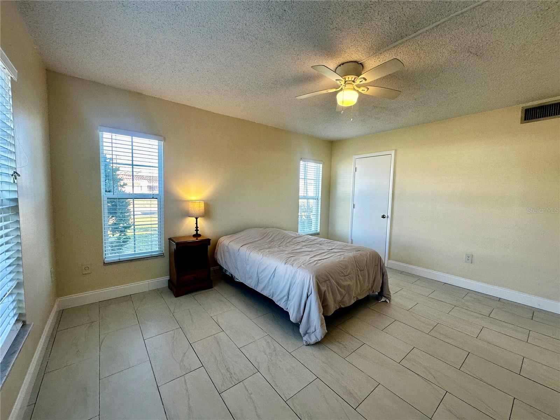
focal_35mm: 14
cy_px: 210
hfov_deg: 102.1
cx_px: 280
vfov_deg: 85.7
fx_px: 226
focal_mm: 2.22
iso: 100
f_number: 2.2
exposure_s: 1/120
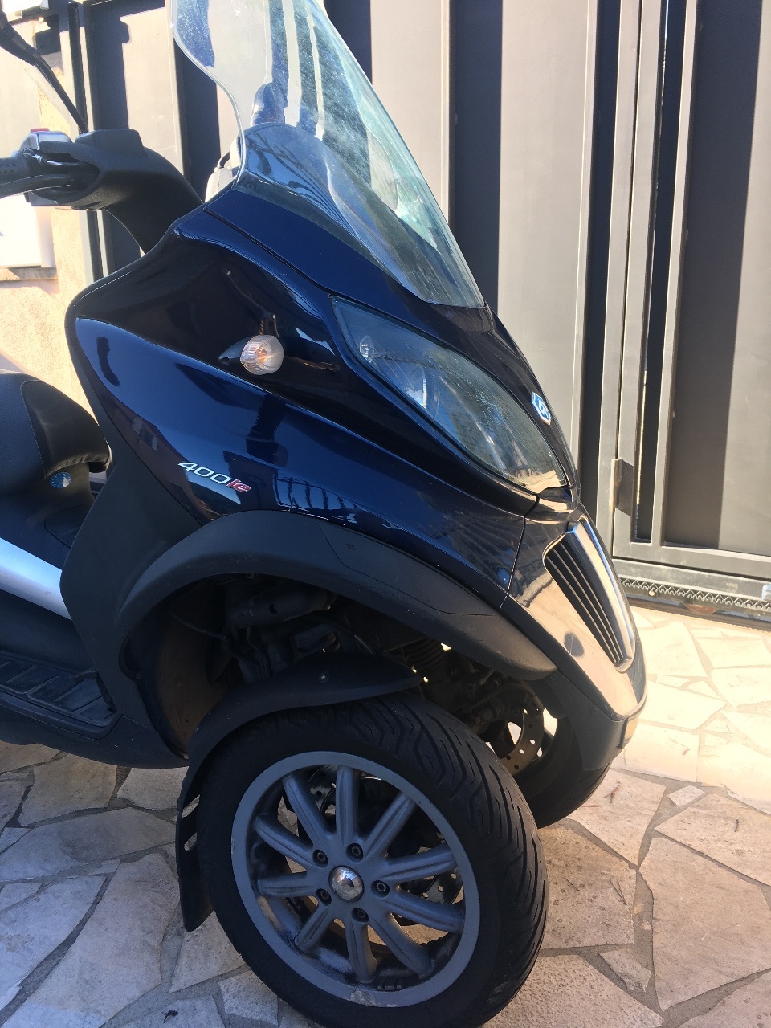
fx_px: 861
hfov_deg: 48.2
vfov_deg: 61.7
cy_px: 514
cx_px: 386
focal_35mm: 29
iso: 25
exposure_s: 1/121
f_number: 2.2
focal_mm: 4.15
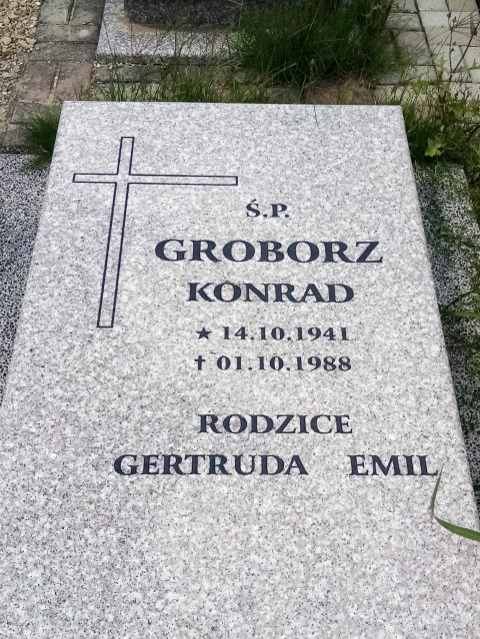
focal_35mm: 26
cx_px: 240
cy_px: 320
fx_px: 481
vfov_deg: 67.3
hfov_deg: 53.1
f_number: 1.8
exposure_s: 1/1101
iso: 110
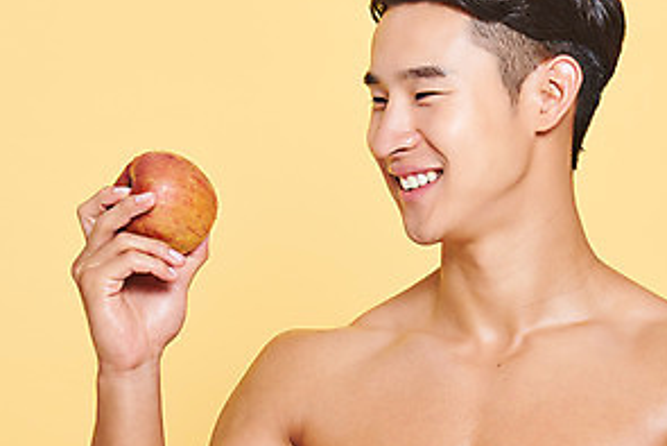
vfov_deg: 3.4
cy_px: 292
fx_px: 7526
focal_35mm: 406
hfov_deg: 5.1
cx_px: 343
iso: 100
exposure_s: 1/125
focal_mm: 200
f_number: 11
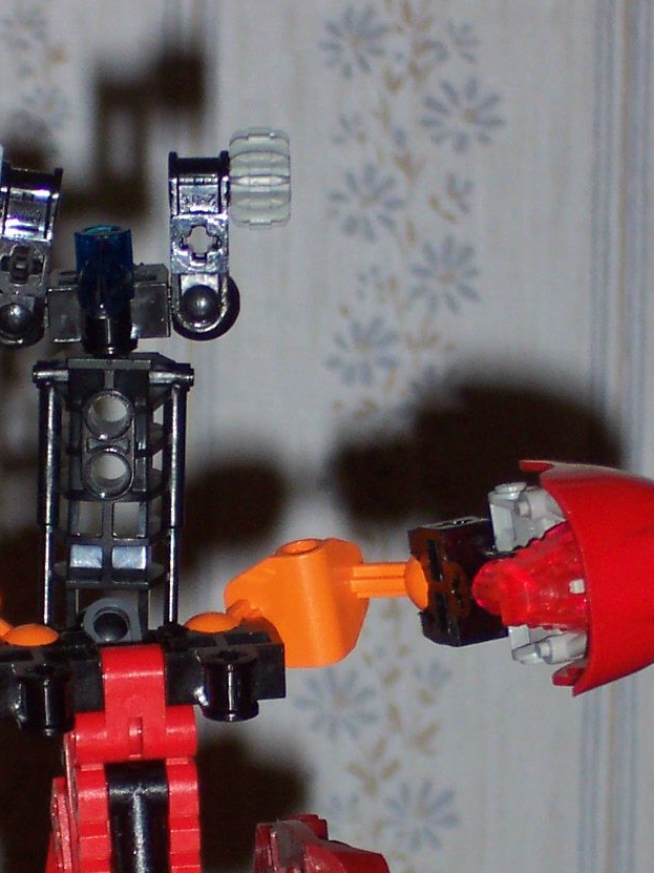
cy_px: 827
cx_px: 127
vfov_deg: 6.9
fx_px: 7232
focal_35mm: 287
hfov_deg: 5.2
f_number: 4.9
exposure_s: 1/125
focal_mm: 22.4
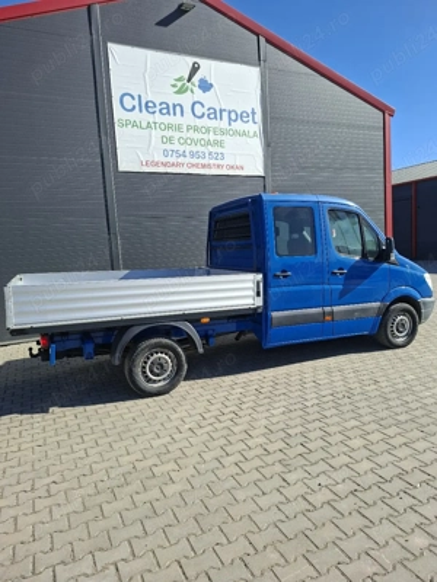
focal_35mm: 23
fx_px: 387
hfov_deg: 58.9
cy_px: 291
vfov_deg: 73.9
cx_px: 218
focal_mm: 5.54
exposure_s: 1/1667
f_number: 1.8
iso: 50
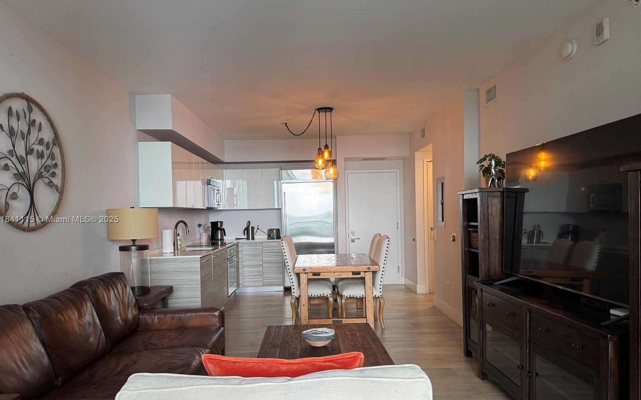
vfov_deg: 47.5
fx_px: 454
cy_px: 220
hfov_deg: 70.4
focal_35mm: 26
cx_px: 315
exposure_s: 1/121
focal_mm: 6.76
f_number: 1.78
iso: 200
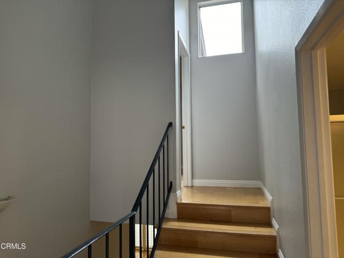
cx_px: 172
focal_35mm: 24
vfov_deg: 56.8
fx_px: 239
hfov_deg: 71.6
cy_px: 129
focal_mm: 6.76
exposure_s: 1/120
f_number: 1.78
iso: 160
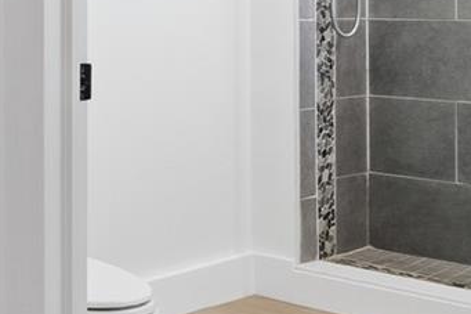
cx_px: -311
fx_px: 981
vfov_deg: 17.7
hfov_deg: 21.0
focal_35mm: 75
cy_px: -12
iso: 250
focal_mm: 16
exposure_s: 1/30
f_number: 9
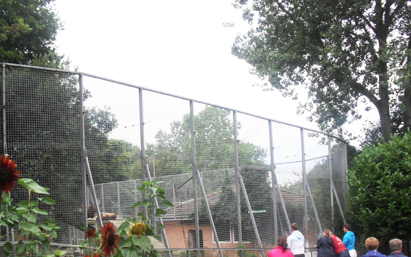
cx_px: 174
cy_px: 196
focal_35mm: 49
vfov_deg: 26.0
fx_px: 549
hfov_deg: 40.9
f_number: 3.2
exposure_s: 1/350
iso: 100
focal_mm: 6.3
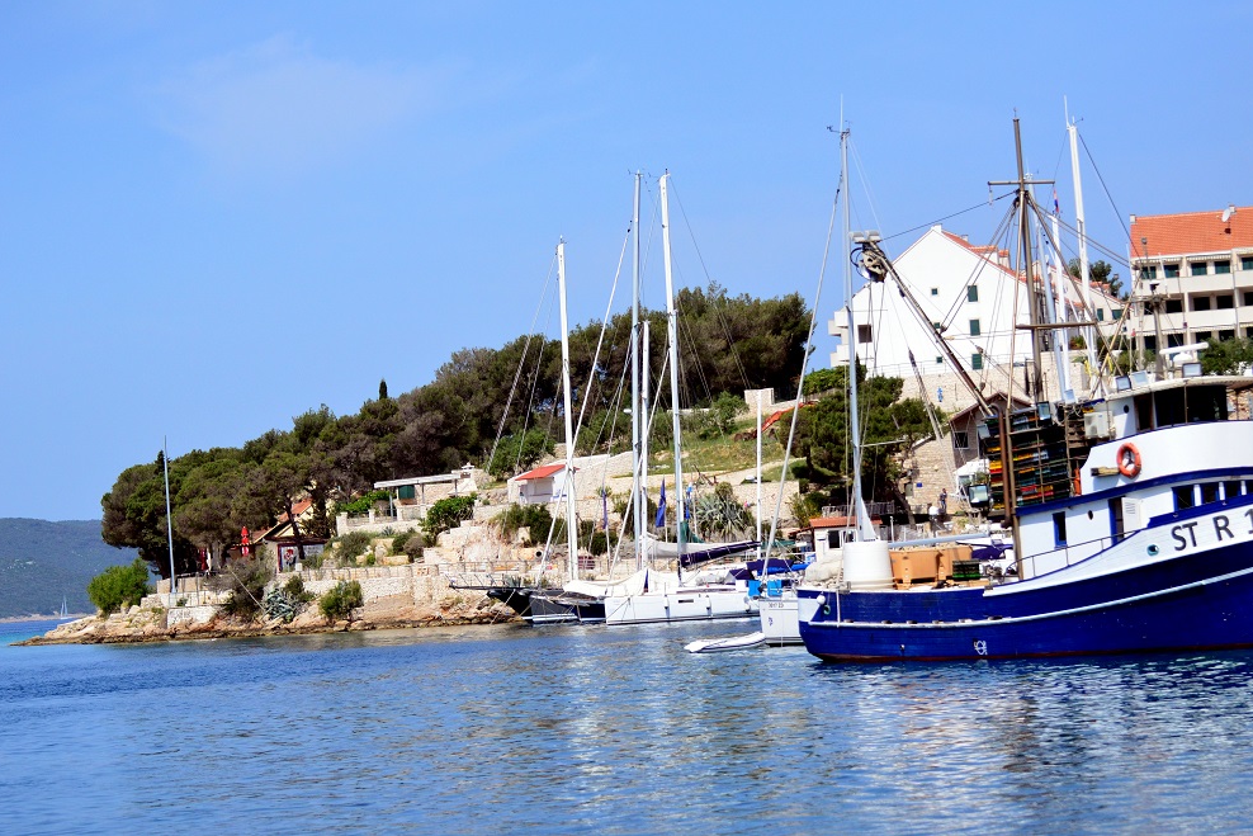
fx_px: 3951
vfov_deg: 12.1
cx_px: 625
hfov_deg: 18.0
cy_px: 418
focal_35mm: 114
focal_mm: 75
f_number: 4.5
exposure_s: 1/8000
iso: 800
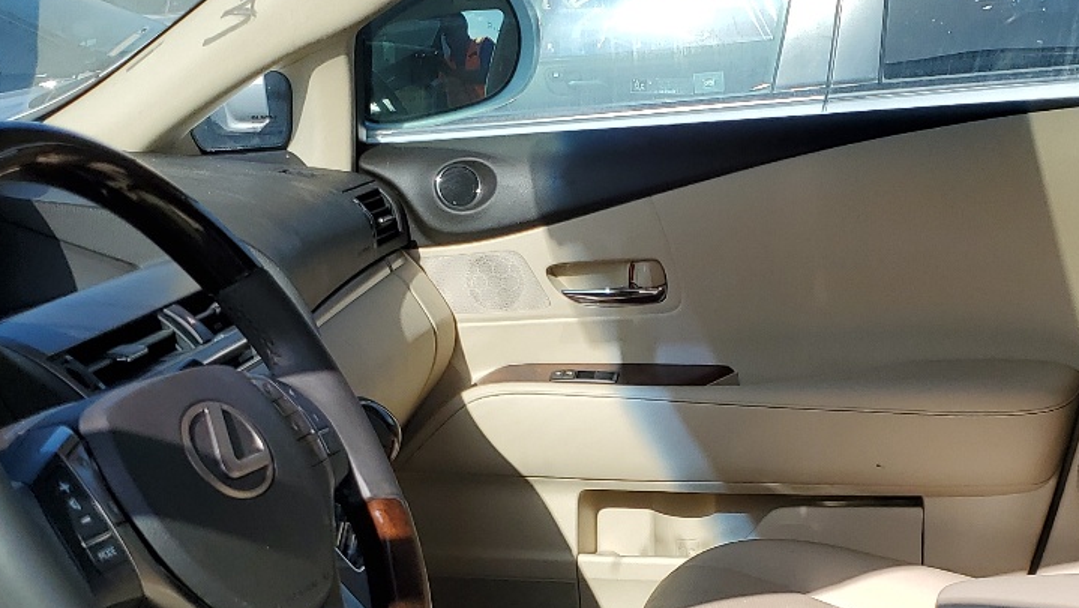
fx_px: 1803
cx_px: 641
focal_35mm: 63
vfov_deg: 18.8
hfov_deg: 33.2
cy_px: 542
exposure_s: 1/2500
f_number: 1.5
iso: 50
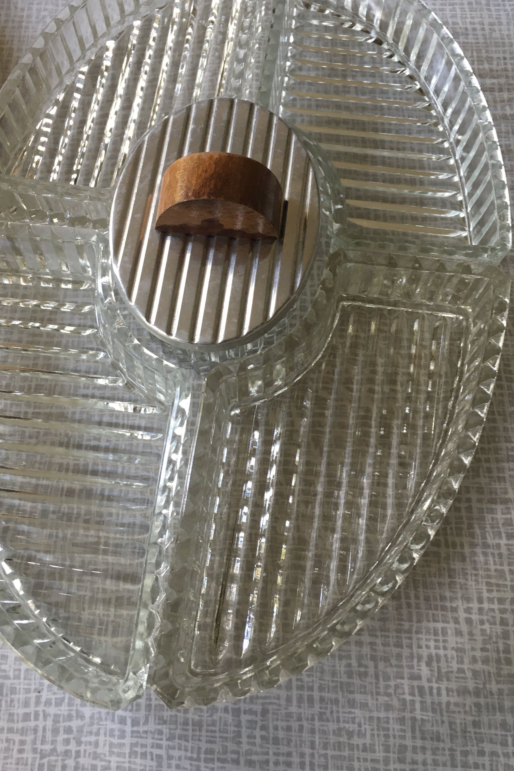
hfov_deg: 37.8
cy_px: 334
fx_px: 750
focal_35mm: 35
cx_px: 238
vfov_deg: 54.3
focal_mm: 4.15
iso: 100
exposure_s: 1/33
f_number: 2.2
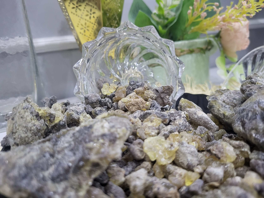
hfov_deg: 67.3
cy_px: 99
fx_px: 198
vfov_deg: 53.1
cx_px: 132
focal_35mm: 26
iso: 640
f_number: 1.8
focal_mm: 5.4
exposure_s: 1/50
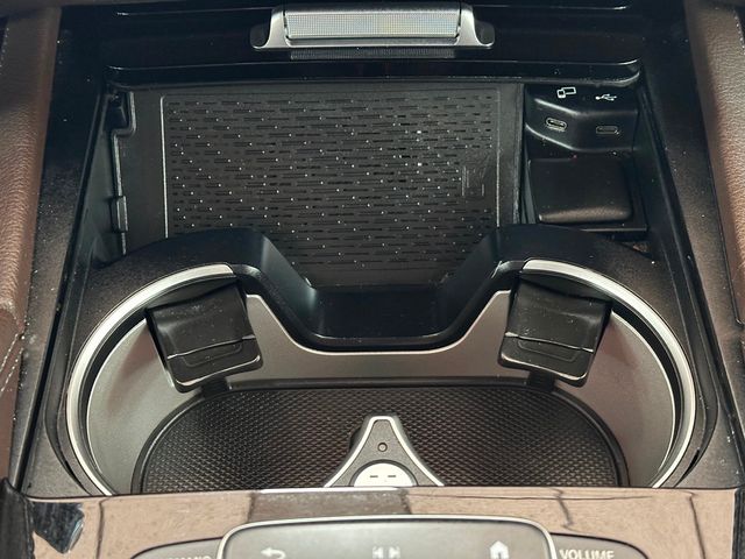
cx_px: 372
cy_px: 280
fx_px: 1033
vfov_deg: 30.3
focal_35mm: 48
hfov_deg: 39.7
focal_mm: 6.86
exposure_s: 1/24
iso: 640
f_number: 1.78
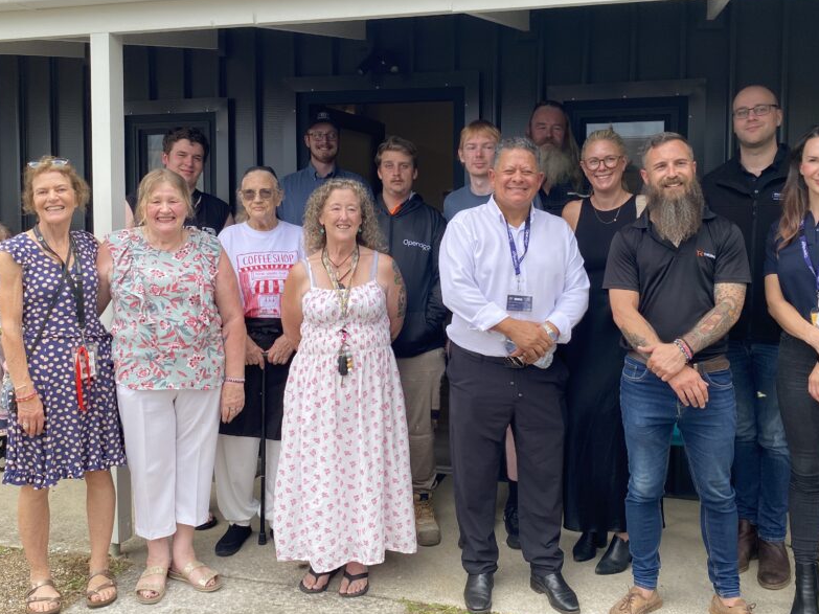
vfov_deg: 41.7
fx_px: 804
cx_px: 445
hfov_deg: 53.9
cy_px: 256
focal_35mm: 34
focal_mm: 4.25
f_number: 1.8
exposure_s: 1/579
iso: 32
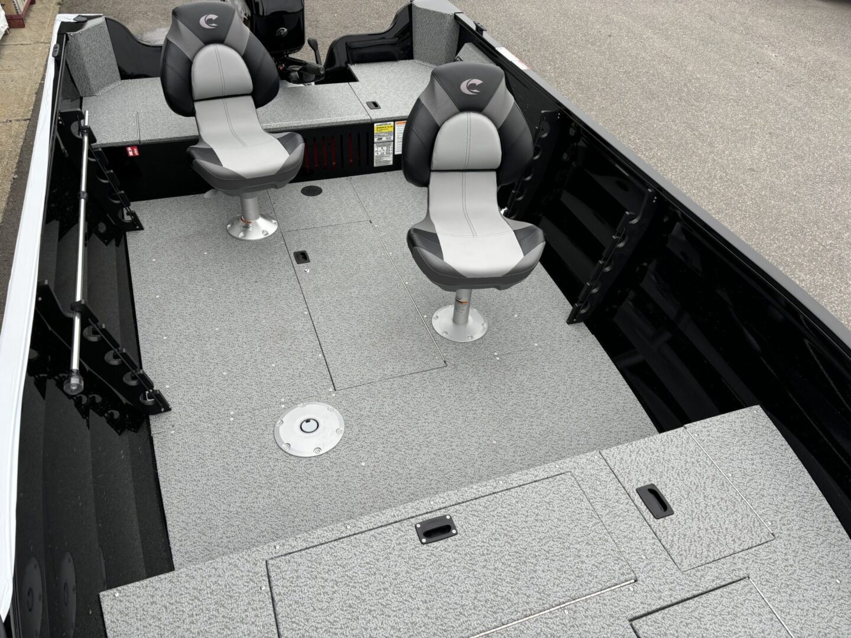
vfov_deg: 53.1
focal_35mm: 26
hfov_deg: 67.3
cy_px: 319
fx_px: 639
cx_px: 426
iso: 50
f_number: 1.6
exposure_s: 1/370
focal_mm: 5.96
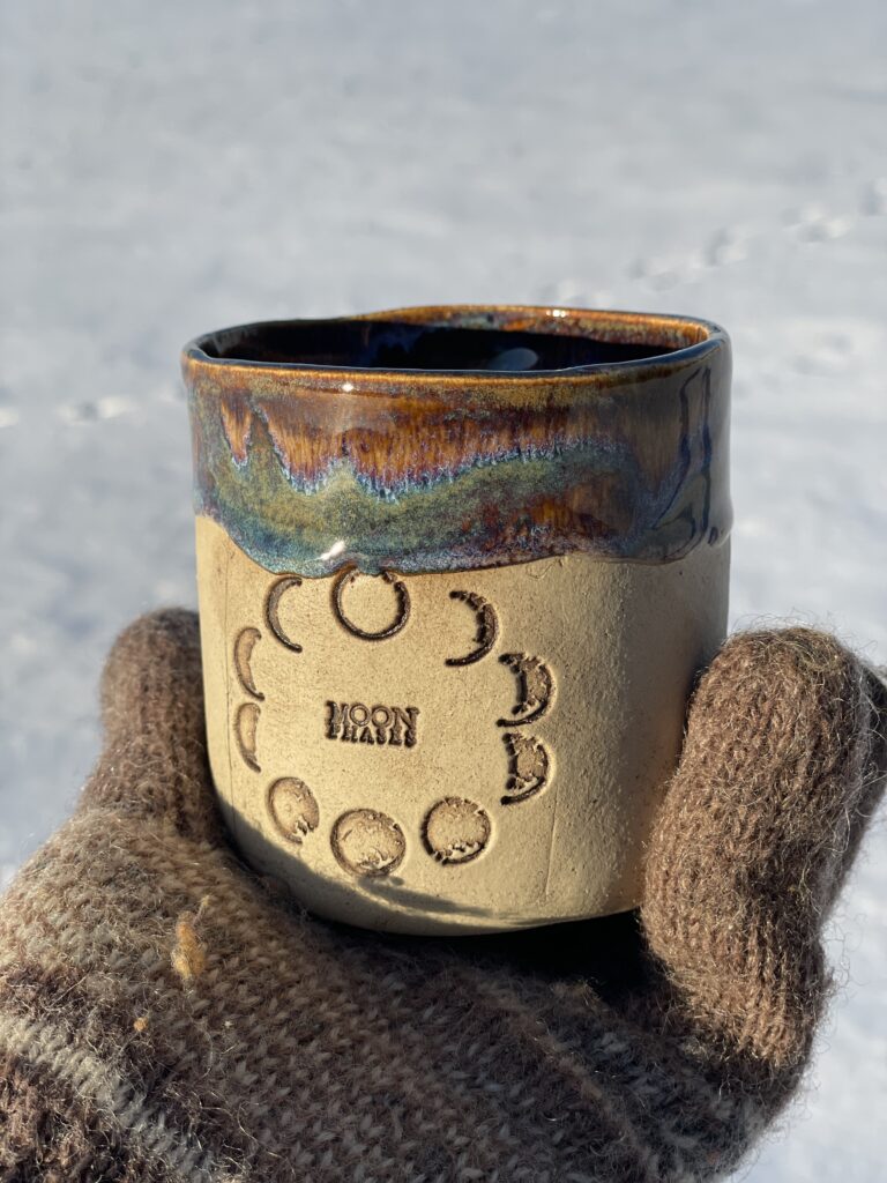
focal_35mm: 52
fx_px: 1777
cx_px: 444
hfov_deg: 28.0
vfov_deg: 36.8
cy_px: 592
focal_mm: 6
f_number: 2
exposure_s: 1/1712
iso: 32
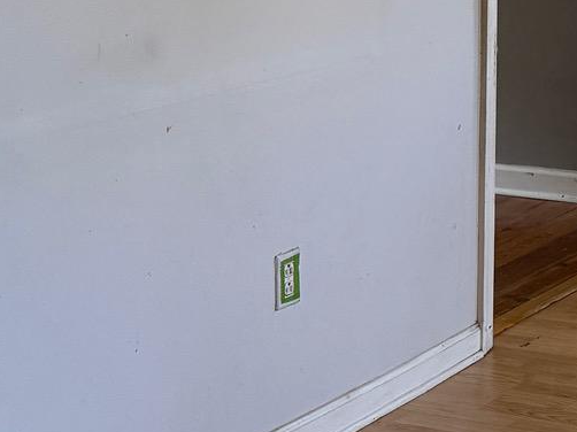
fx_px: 1633
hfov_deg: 17.4
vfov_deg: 14.4
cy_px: -131
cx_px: 934
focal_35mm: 98
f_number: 1.78
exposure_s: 1/145
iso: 200
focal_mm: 6.76
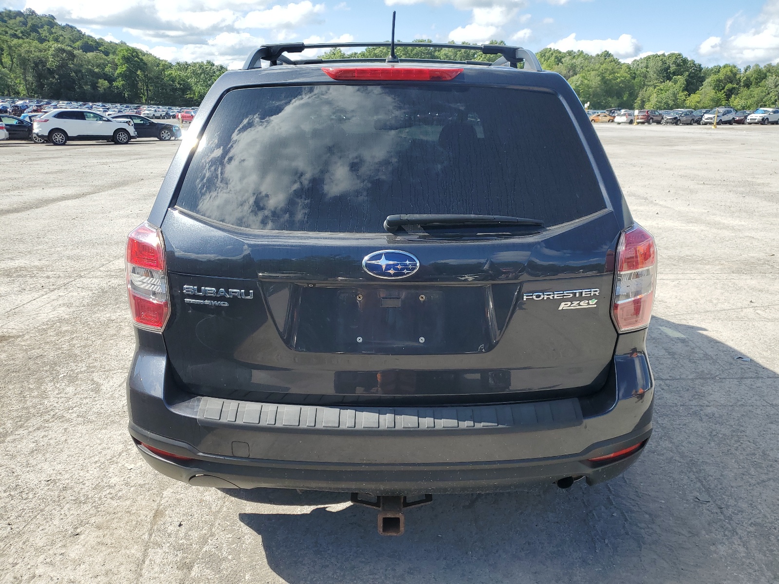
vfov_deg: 53.1
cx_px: 390
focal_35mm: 26
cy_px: 292
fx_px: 585
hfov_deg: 67.3
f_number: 1.5
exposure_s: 1/2000
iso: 50
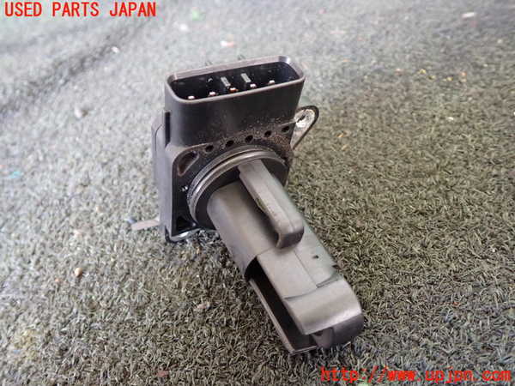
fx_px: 446
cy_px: 193
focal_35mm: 30
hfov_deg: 60.0
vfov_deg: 46.8
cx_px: 258
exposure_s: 1/30
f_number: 2.3
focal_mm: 5.4
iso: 640
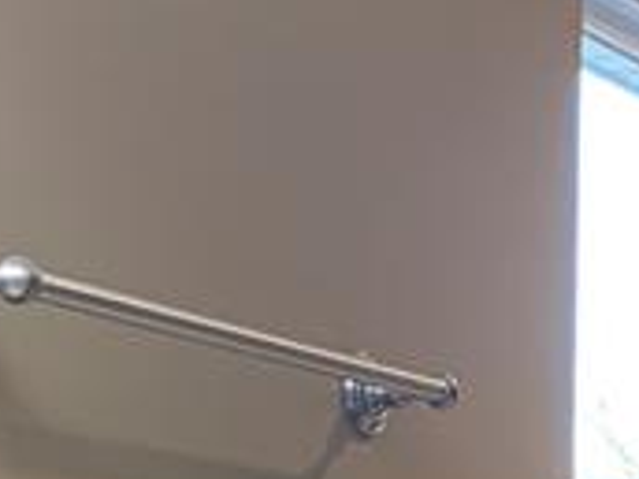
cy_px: 1062
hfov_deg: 12.7
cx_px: 535
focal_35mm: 155
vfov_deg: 8.9
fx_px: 2861
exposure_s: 1/60
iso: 125
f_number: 1.8
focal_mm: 4.25
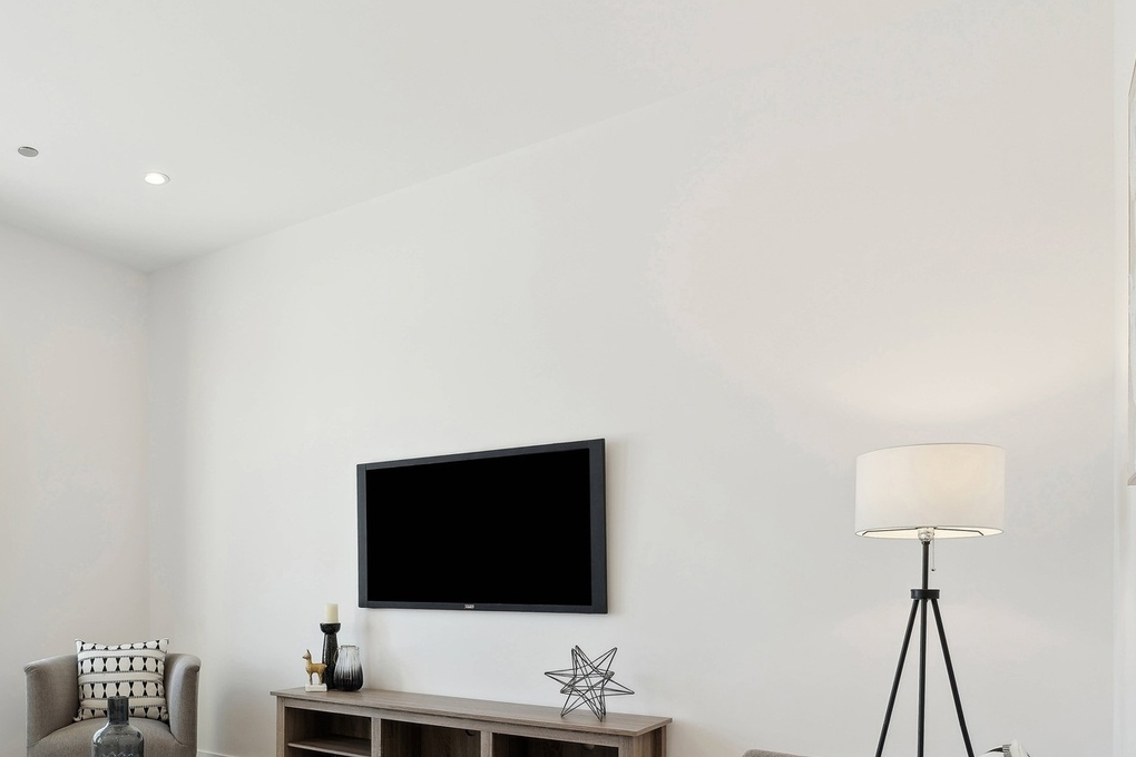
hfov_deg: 64.6
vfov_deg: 45.6
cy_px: 600
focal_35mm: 27
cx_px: 332
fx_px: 852
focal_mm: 17
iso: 320
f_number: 8
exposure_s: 1/60
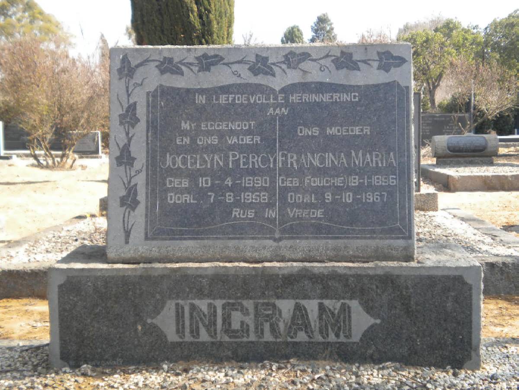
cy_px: 195
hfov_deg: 36.8
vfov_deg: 28.0
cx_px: 260
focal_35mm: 52
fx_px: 780
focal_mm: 9.3
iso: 80
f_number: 3.9
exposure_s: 1/180
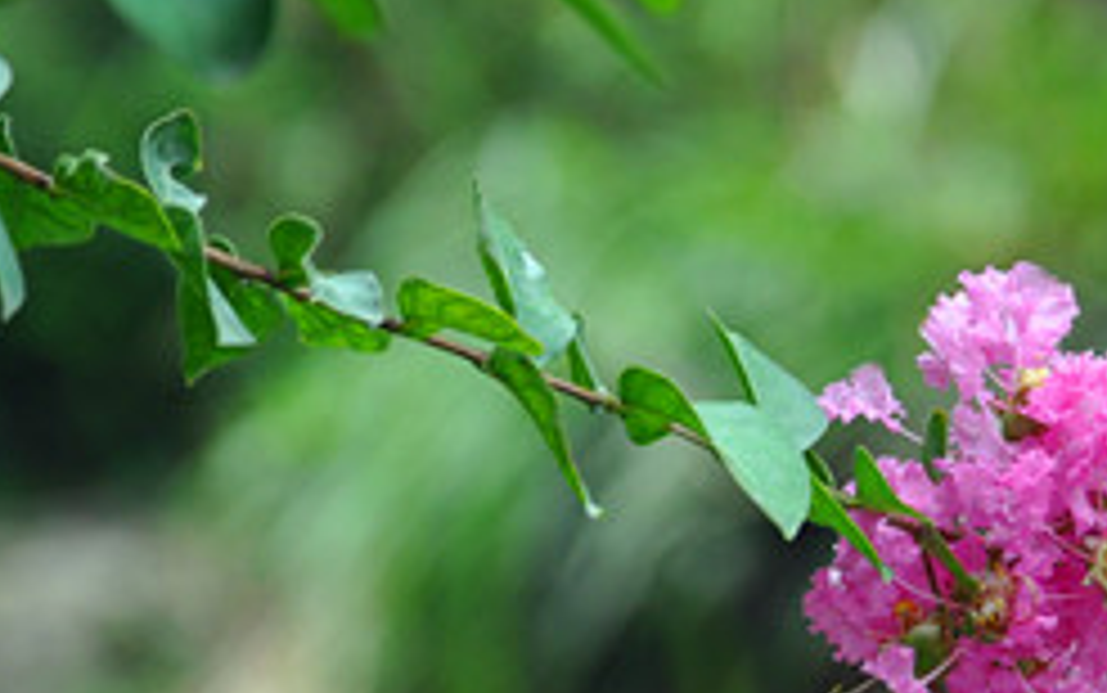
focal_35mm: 521
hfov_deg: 4.0
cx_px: 950
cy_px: 529
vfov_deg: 2.5
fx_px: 15715
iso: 200
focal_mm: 105
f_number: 5.6
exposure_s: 1/125
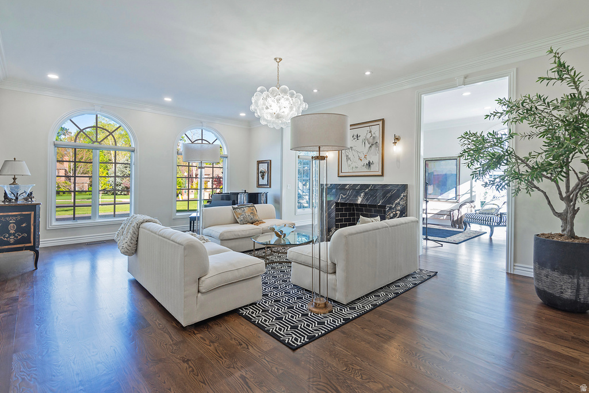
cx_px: 294
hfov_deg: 96.7
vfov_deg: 73.8
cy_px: 196
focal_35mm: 16
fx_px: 262
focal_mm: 16
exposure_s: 1/25
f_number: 7.1
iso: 200
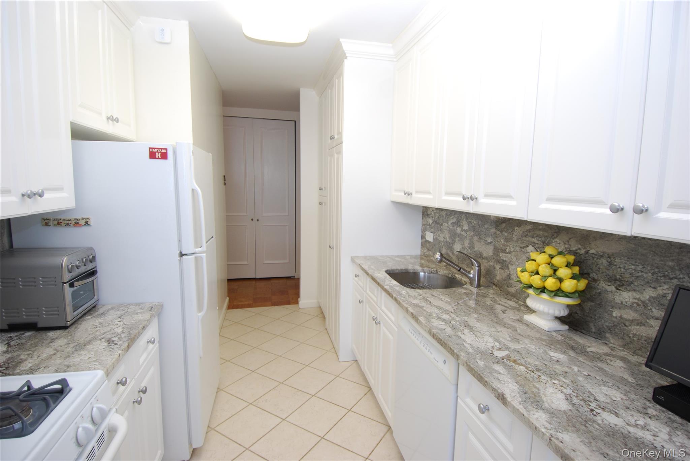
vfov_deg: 67.5
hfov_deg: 89.9
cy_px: 230
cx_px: 345
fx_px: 345
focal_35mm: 18
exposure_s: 1/50
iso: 200
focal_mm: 12
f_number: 4
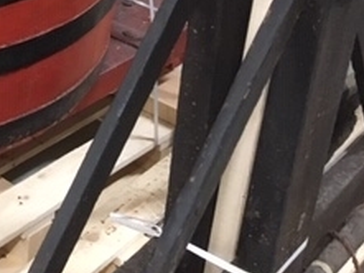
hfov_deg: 20.4
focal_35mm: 84
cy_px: -90
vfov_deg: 16.5
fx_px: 884
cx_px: -158
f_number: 2.2
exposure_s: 1/17
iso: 200
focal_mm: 4.15
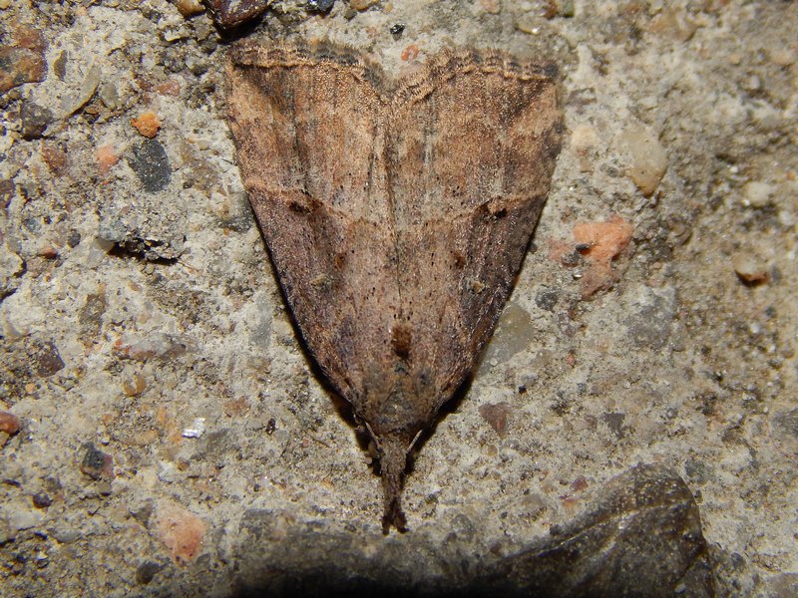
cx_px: 399
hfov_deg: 13.9
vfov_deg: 10.4
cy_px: 299
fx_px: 3274
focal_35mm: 142
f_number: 9.8
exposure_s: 1/30
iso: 200
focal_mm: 25.3
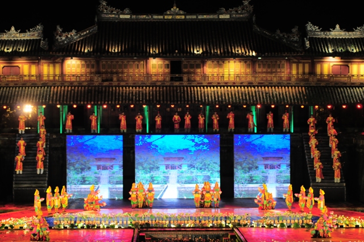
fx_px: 1212
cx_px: 182
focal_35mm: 120
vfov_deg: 11.4
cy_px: 121
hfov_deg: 17.1
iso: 800
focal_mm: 80
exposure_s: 1/60
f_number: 4
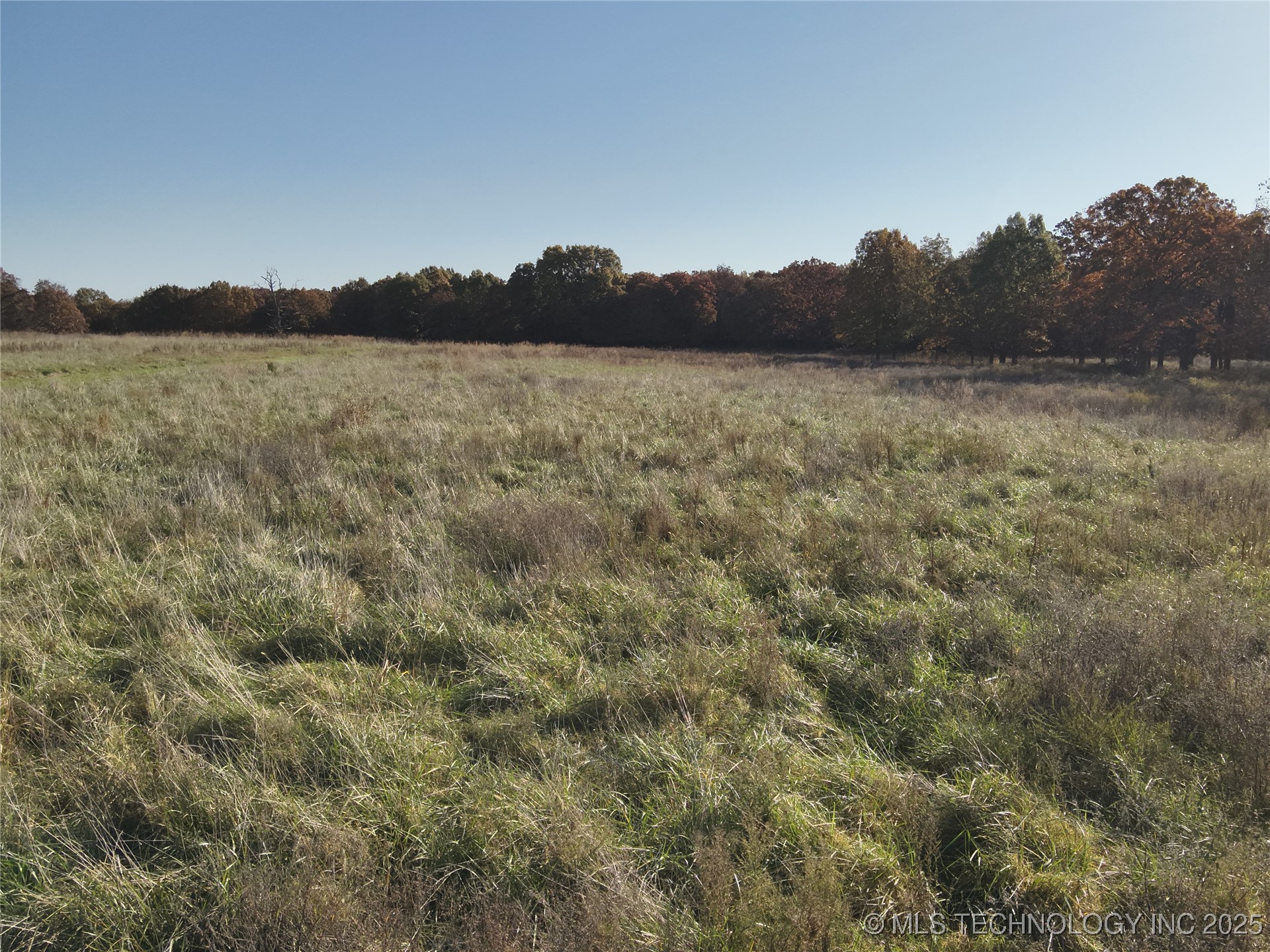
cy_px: 476
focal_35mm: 24
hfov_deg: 71.6
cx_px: 635
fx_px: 881
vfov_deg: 56.8
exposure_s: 1/1600
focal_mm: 4.4
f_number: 2.8
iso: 100
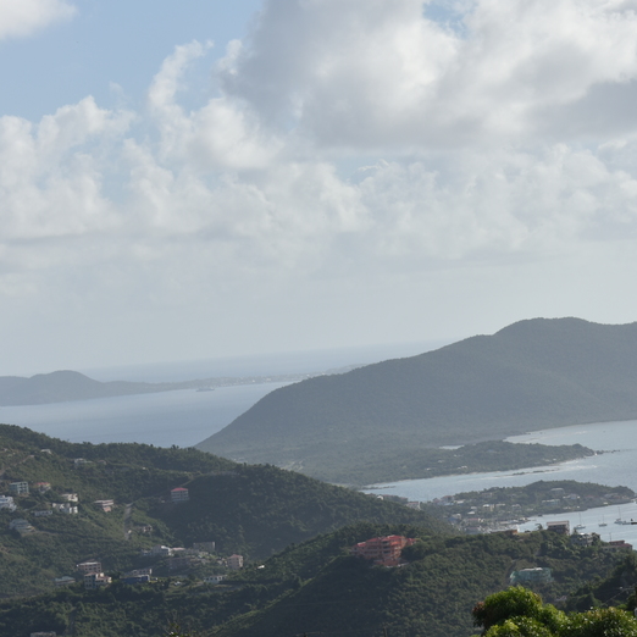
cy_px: 503
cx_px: 620
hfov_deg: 10.2
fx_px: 3560
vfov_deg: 10.2
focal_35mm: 171
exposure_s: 1/400
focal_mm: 82
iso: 100
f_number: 10
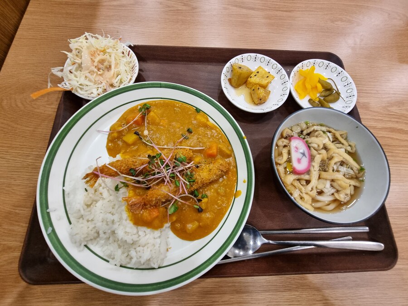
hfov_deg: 106.2
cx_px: 204
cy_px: 153
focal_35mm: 13
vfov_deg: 89.9
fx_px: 153
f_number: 2.2
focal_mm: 2.2
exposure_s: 1/60
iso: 400
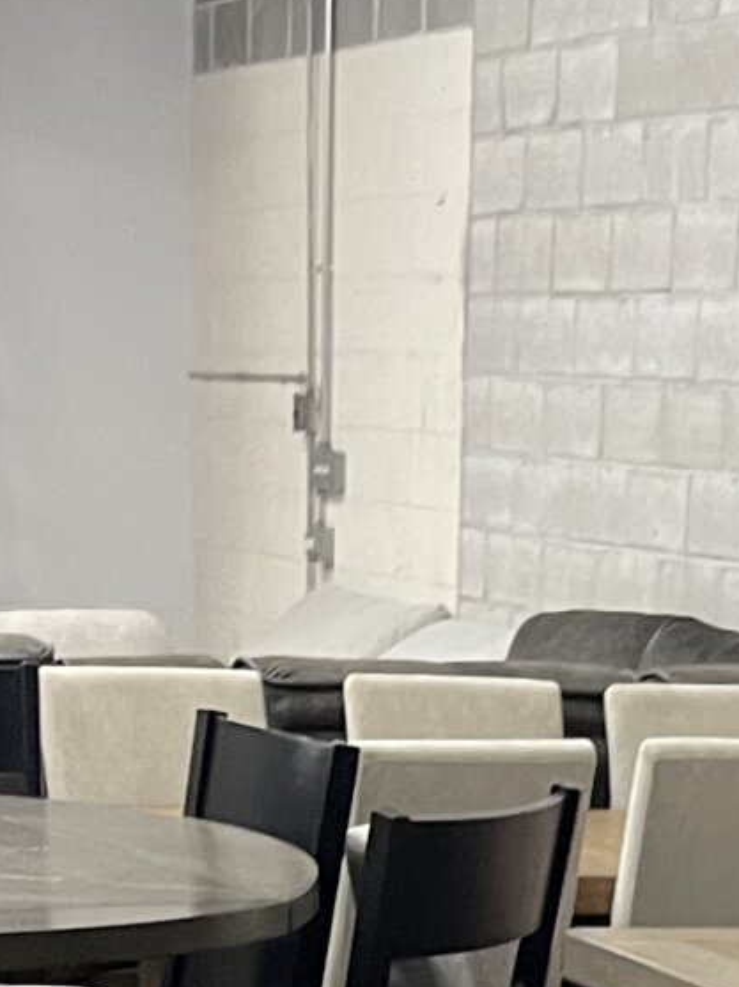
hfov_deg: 12.8
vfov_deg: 13.7
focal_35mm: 115
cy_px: 2171
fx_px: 3277
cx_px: 590
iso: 250
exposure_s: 1/60
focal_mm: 5.1
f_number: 1.6
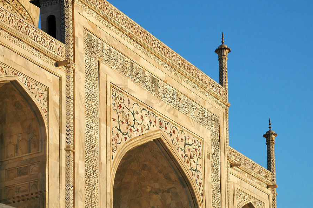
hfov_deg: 18.8
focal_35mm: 109
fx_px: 947
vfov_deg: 12.5
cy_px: 103
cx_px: 156
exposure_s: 1/400
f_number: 10
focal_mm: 72
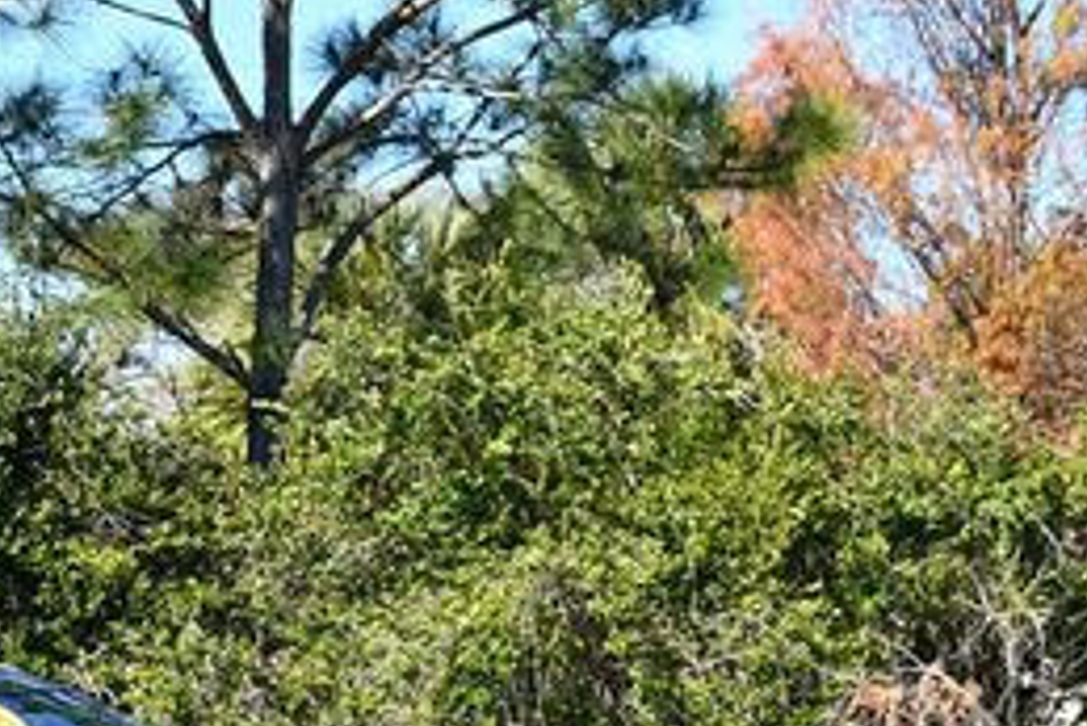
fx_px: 5679
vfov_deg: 7.3
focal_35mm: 188
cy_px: 755
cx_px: -97
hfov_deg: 10.8
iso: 125
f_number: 8
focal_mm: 38
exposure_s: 1/250
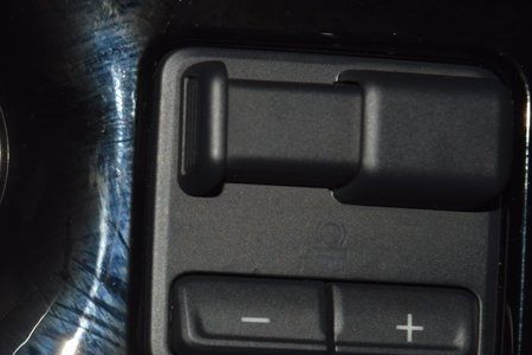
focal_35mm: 239
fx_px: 3532
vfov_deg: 5.7
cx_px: 58
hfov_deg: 8.6
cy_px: 193
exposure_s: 1/125
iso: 100
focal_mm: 70
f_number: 8
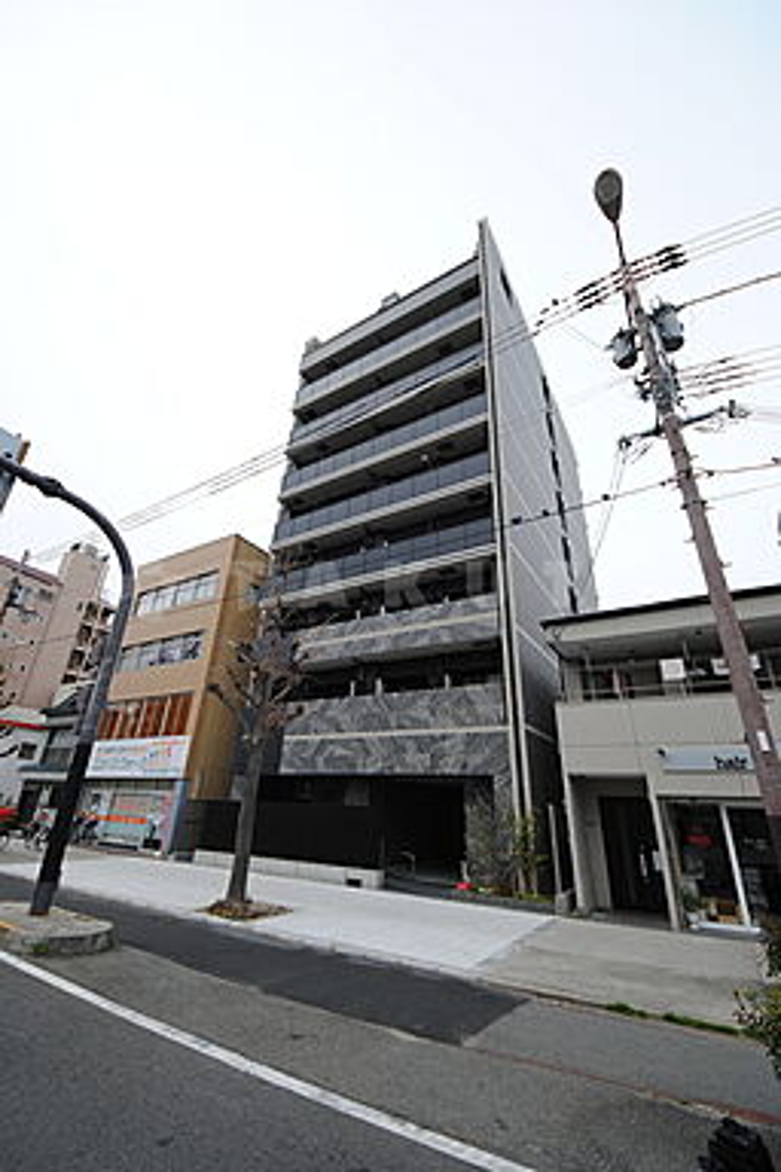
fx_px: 464
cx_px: 390
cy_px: 586
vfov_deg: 103.3
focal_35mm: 14
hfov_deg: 80.2
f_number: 7.1
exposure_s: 1/200
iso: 100
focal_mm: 9.5
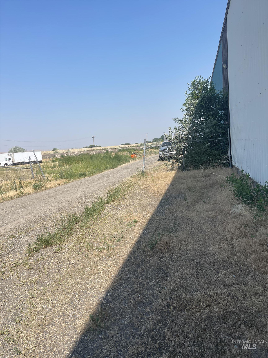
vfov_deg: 67.3
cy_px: 179
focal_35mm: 26
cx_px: 134
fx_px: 268
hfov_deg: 53.1
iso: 32
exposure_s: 1/3559
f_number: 1.6
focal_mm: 5.1
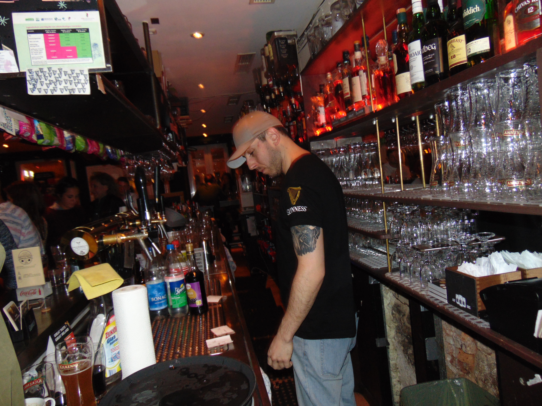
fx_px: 391
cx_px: 271
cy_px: 203
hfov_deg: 69.4
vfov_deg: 54.9
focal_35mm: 25
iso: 200
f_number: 3
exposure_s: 1/8
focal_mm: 4.5
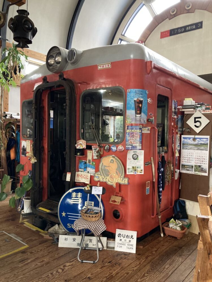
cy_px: 141
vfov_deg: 63.4
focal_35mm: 28
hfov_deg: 49.7
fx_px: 229
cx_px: 106
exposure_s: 1/40
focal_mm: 3.99
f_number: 1.8
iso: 250
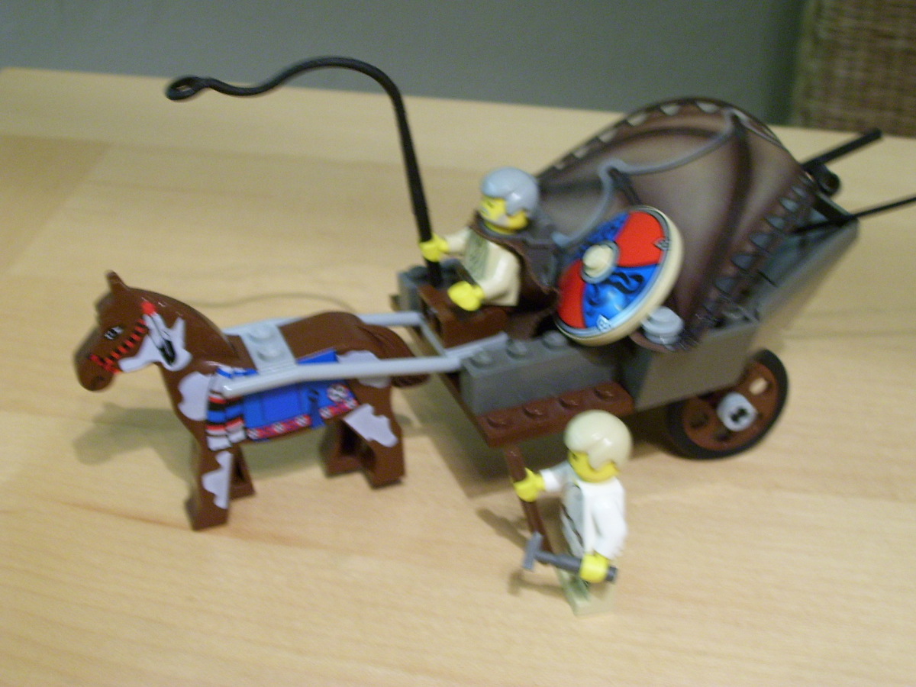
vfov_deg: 26.1
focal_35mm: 56
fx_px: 1482
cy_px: 344
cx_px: 458
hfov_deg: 34.3
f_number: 3.4
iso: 160
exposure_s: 1/8
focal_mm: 9.4
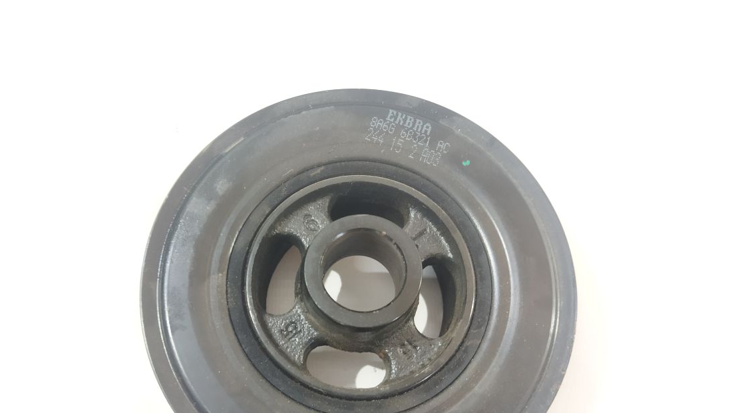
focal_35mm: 32
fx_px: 623
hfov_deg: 60.9
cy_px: 287
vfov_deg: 36.1
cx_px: 337
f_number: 1.79
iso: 221
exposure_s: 1/25
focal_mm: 4.71
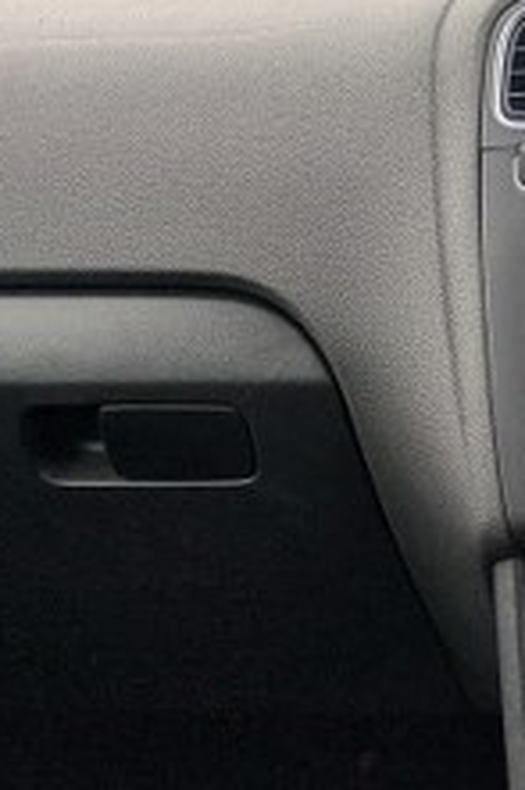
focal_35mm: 94
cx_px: 923
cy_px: 89
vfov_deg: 21.3
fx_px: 2059
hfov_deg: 13.2
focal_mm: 5.43
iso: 45
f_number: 1.89
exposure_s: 1/464
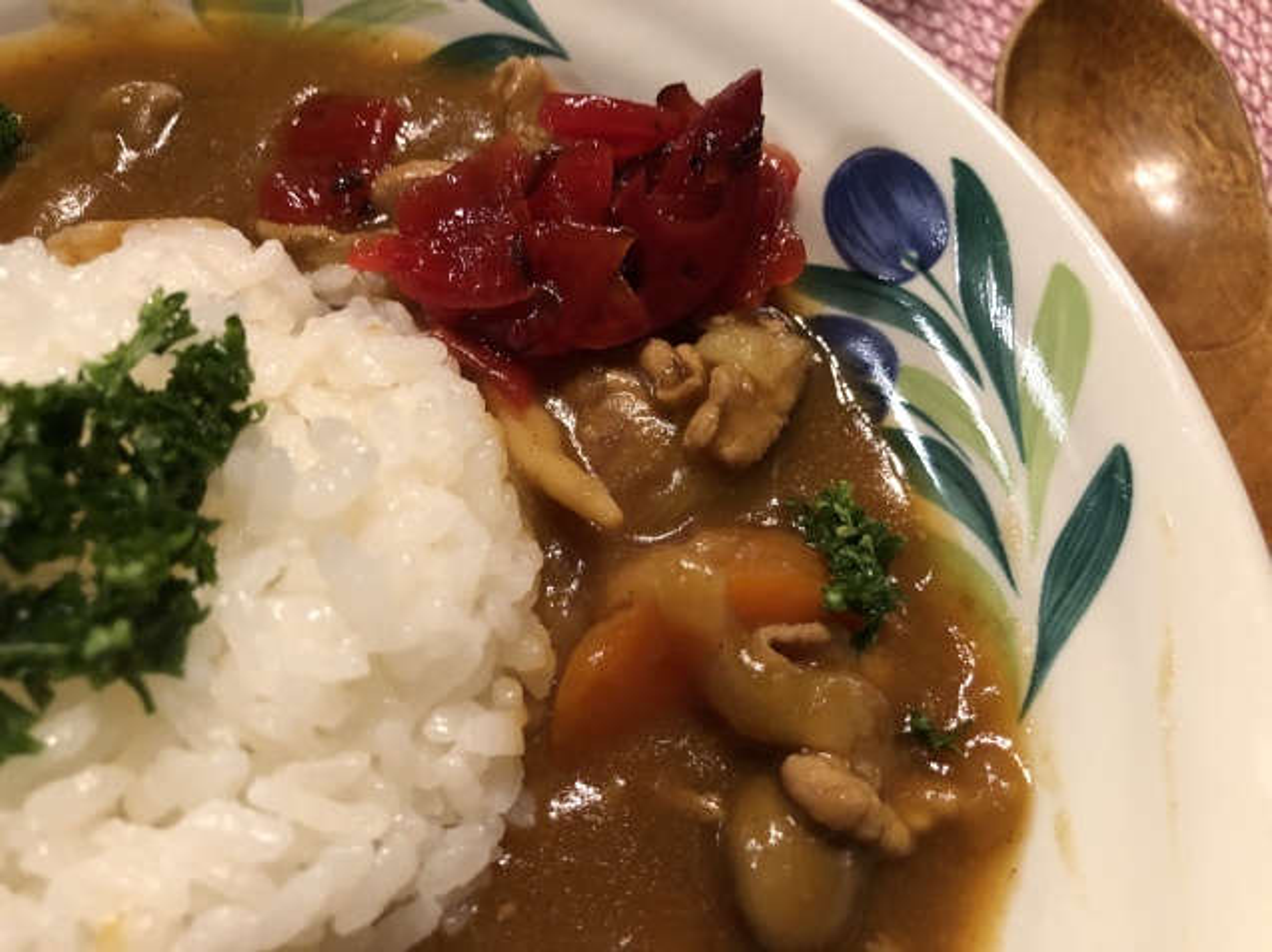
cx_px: 636
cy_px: 476
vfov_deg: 49.7
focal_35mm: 28
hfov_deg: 63.5
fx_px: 1028
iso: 100
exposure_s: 1/15
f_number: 1.8
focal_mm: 3.99
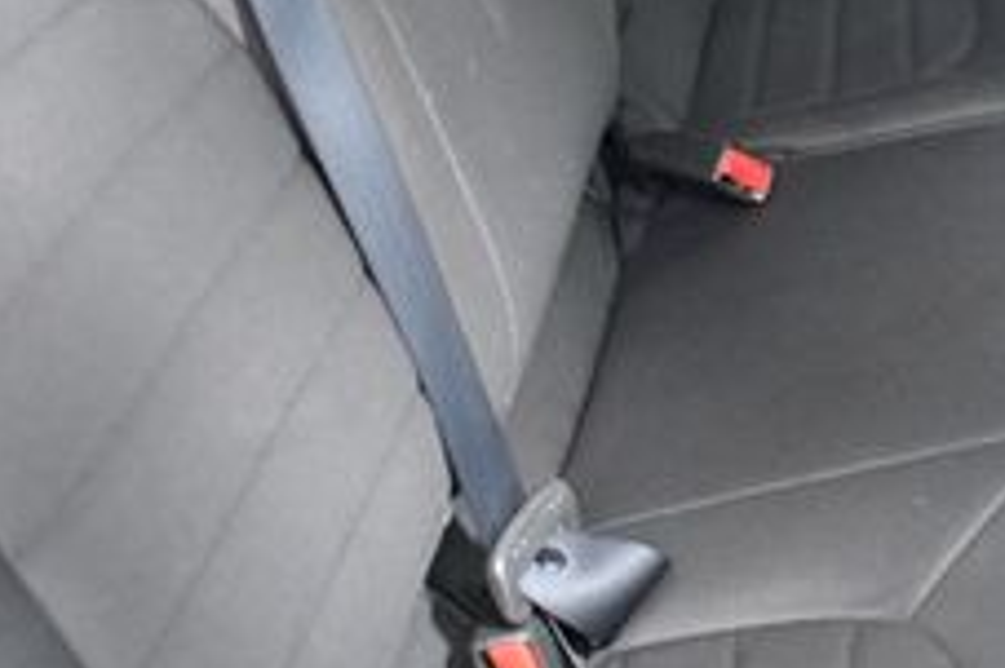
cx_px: 1125
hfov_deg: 24.7
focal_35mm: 76
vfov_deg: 17.7
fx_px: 2120
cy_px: 71
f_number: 3.5
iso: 2500
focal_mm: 18
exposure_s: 1/30
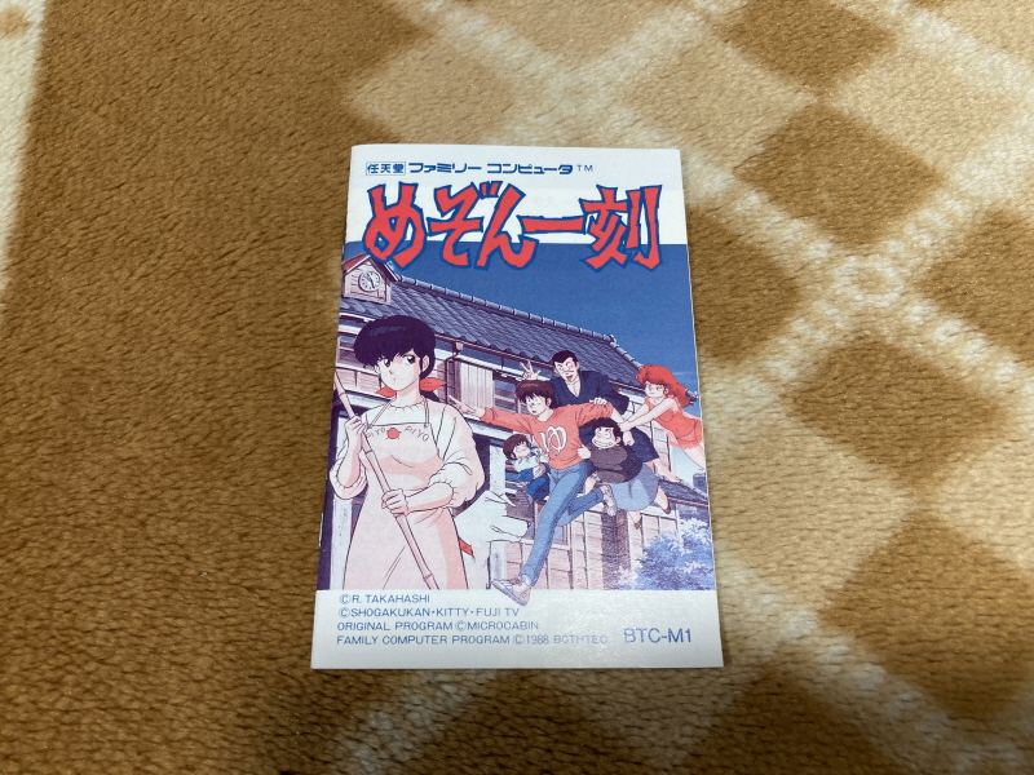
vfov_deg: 49.7
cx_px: 517
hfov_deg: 63.4
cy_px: 388
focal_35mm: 28
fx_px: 836
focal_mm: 3.99
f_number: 1.8
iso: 80
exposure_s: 1/50
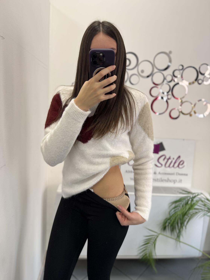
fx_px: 194
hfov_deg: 56.8
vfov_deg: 71.6
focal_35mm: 24
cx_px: 105
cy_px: 140
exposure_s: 1/100
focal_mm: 6.76
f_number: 1.78
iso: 100
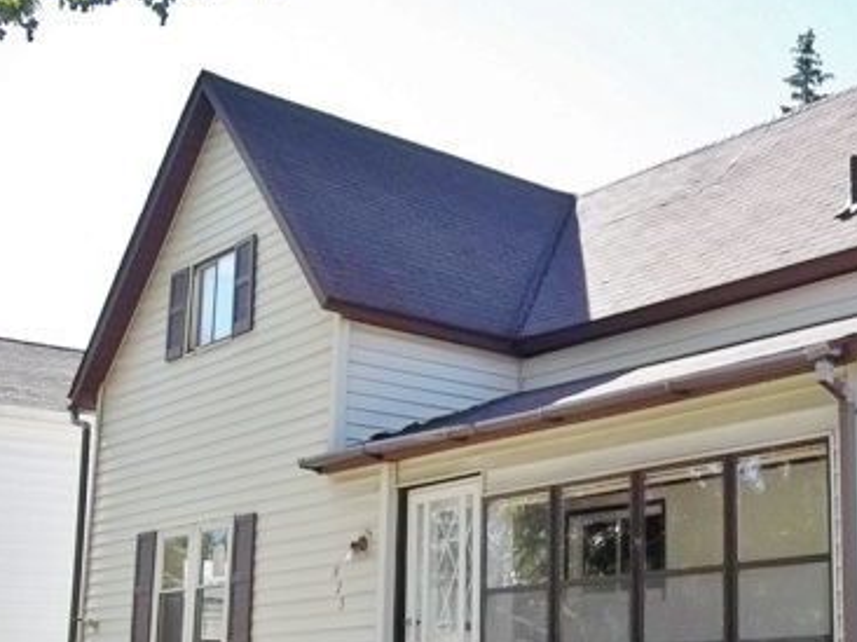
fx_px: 1386
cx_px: 721
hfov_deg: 33.1
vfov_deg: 25.8
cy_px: 457
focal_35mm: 56
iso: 64
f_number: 2.9
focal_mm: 5.7
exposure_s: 1/320
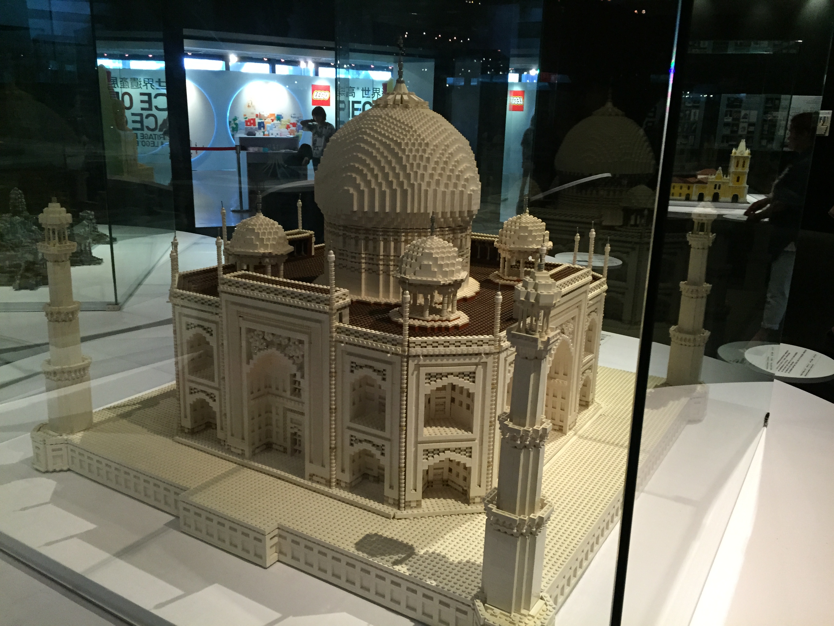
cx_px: 417
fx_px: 699
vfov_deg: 48.2
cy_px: 313
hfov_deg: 61.7
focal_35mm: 29
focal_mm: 4.15
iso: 200
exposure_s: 1/30
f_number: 2.2
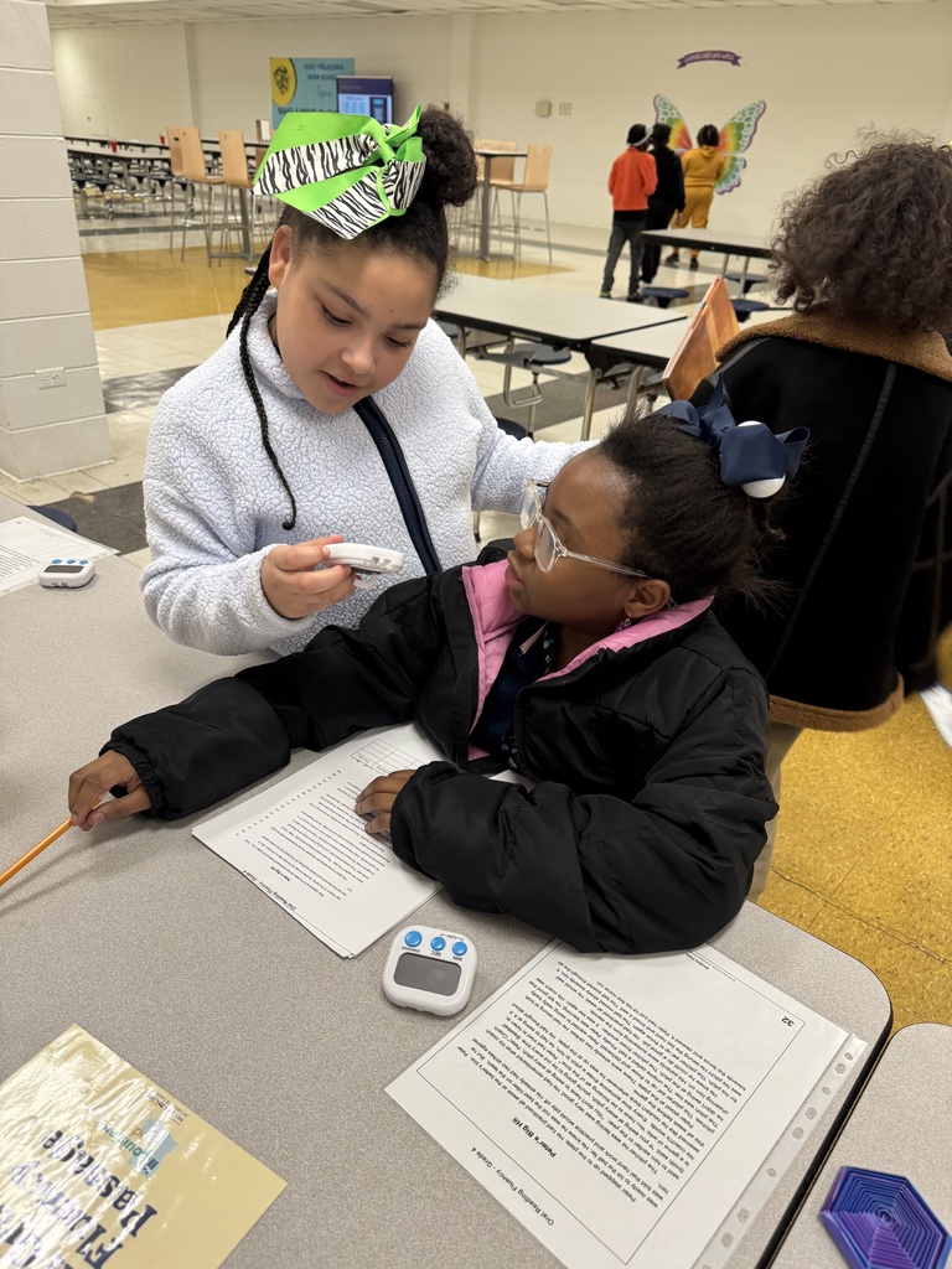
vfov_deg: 71.6
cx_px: 476
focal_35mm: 24
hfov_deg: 56.8
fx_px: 880
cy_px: 634
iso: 200
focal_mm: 6.76
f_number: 1.78
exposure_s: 1/73
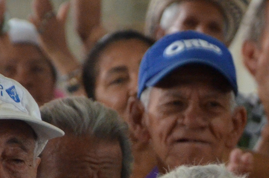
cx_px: 316
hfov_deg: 3.3
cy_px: 245
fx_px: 4728
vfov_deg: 2.2
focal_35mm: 634
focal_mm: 105
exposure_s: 1/200
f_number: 5.6
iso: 2000
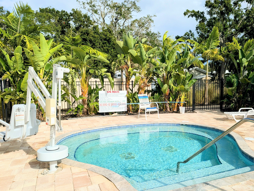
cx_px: 127
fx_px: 176
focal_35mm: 24
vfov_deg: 56.9
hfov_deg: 71.5
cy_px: 96
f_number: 1.68
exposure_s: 1/2268
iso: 21
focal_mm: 6.9
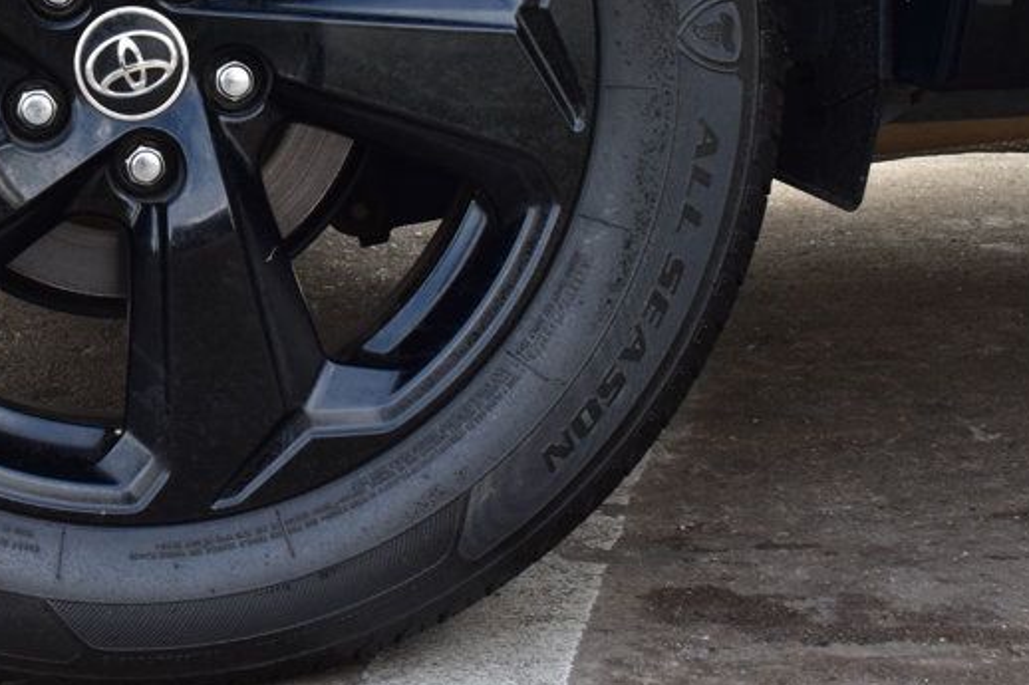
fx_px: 2372
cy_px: 99
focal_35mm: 83
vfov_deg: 16.3
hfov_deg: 23.9
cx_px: 135
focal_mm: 28
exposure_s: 1/125
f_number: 9
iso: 400
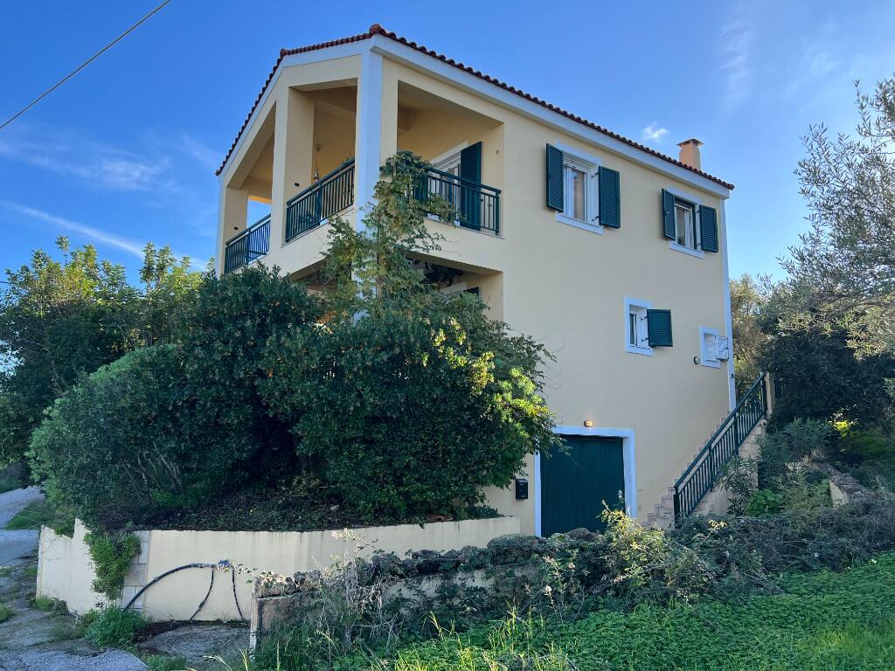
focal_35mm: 26
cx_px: 448
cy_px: 336
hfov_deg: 67.3
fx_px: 672
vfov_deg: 53.1
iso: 50
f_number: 1.5
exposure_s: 1/1196
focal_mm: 5.7
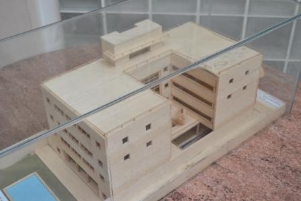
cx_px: 150
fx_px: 401
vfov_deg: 28.1
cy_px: 100
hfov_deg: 41.1
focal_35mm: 48
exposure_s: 1/60
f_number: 5.6
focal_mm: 32
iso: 250
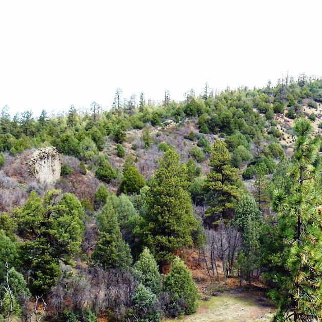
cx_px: 263
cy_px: 186
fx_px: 1126
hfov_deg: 16.1
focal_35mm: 107
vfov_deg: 16.3
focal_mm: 10.12
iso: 100
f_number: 4.4
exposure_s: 1/250
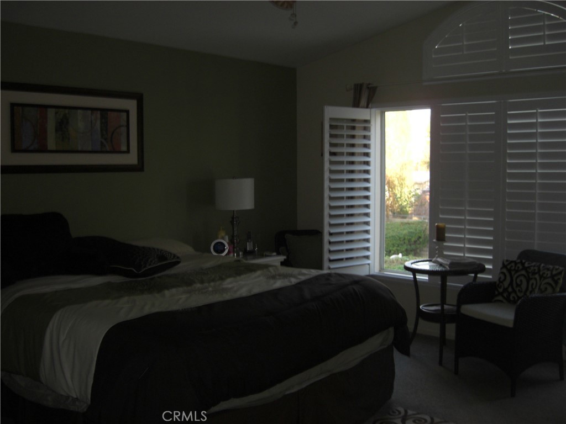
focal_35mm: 38
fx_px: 621
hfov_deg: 49.0
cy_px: 212
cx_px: 283
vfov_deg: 37.7
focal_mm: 7.9
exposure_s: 1/60
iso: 200
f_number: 2.8
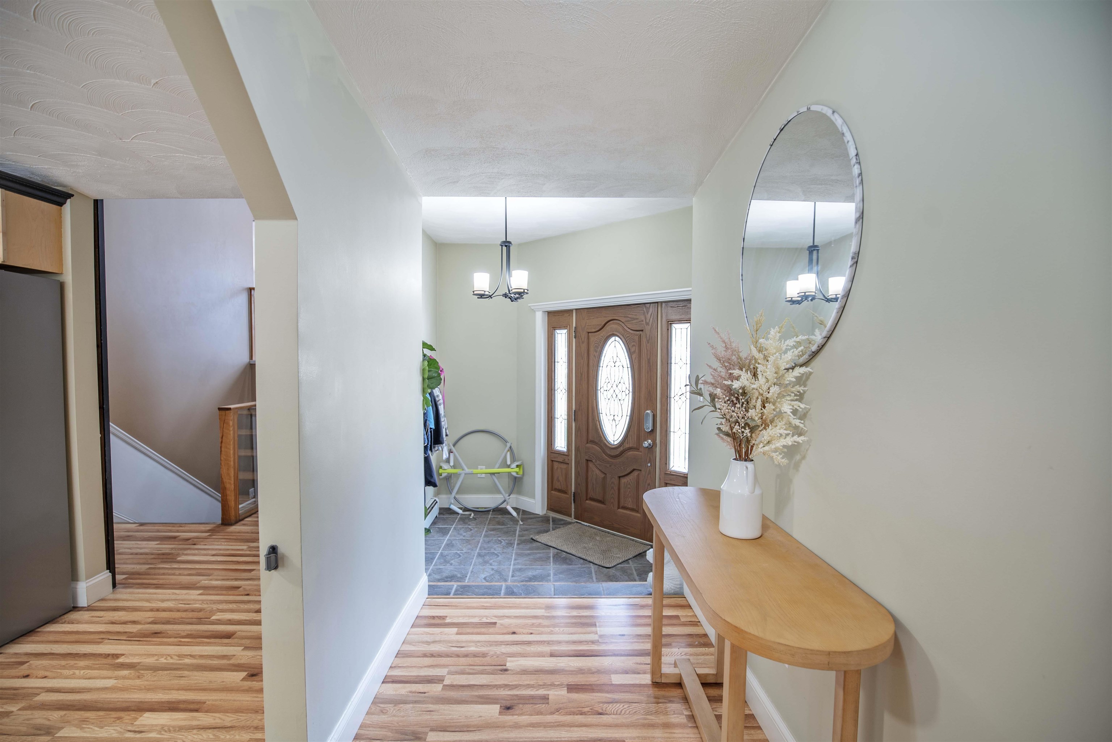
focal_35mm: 16
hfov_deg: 96.7
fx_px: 494
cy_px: 371
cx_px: 556
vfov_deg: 73.7
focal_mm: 16
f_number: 4
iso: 100
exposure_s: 1/2.5
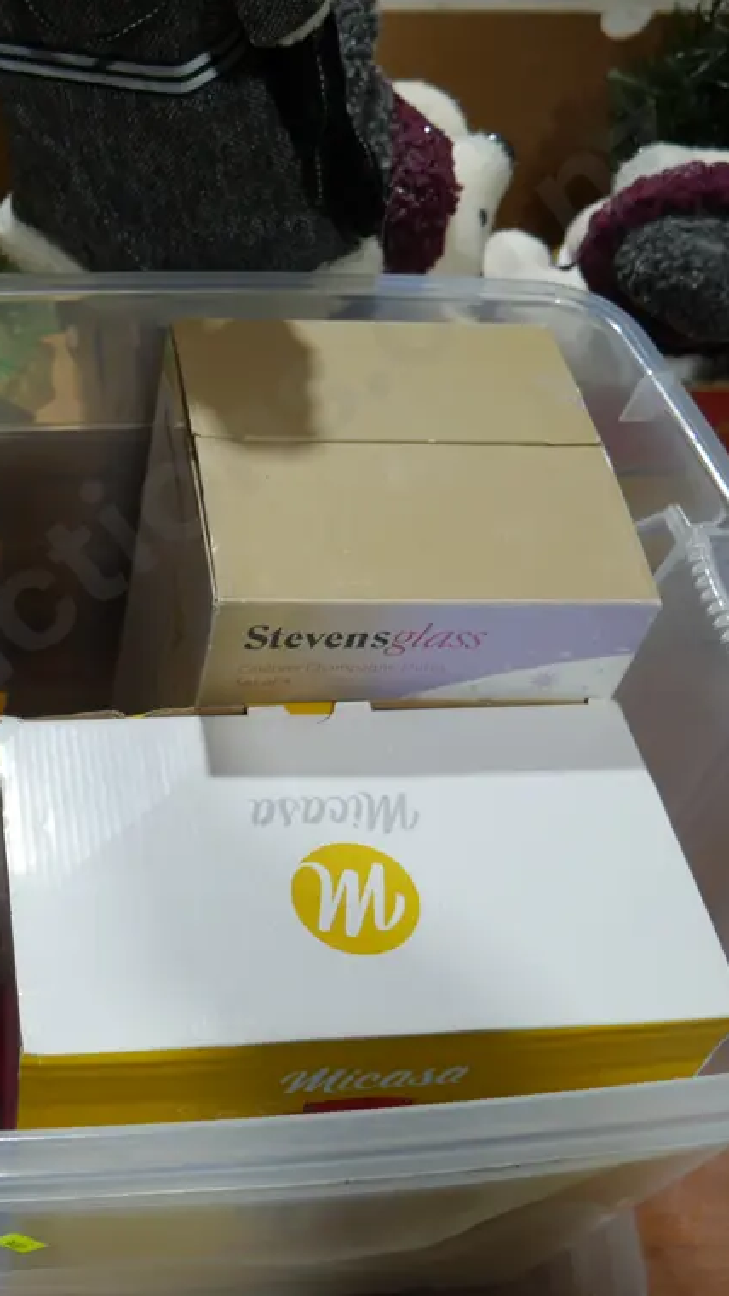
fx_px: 1512
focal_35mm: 44
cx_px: -24
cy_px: 651
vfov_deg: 46.4
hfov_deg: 25.6
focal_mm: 15
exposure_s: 1/100
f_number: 3.6
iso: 200
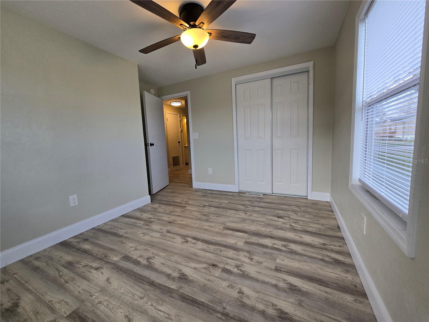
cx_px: 214
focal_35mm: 13
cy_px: 161
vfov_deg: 89.9
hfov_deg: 106.2
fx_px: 161
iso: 50
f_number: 2.2
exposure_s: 1/133
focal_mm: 2.2
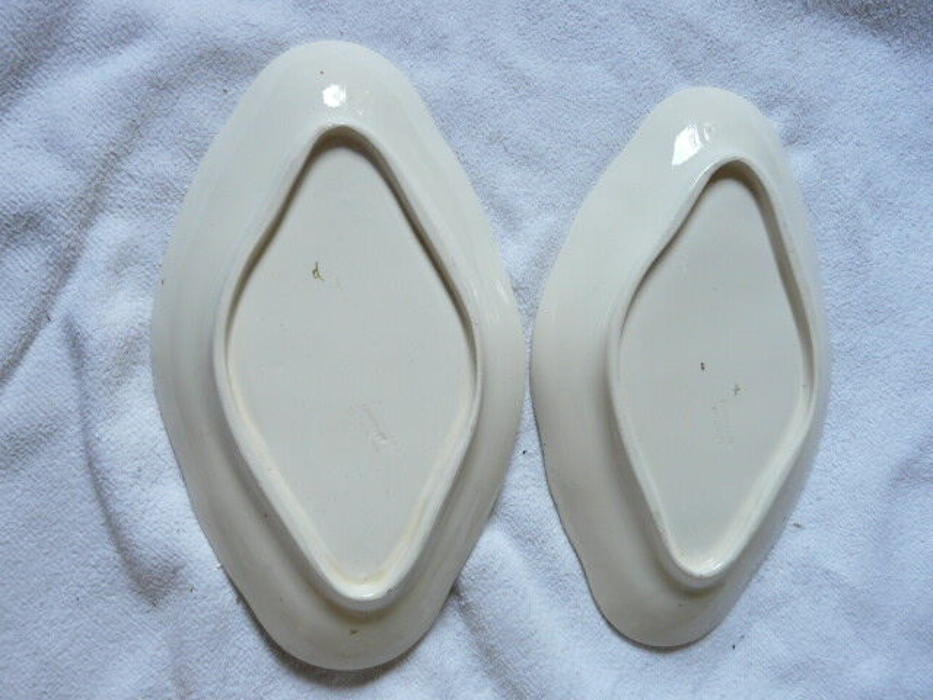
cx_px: 466
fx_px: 755
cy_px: 350
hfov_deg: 63.4
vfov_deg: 49.7
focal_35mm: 28
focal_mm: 4.6
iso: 125
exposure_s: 1/30
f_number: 2.8
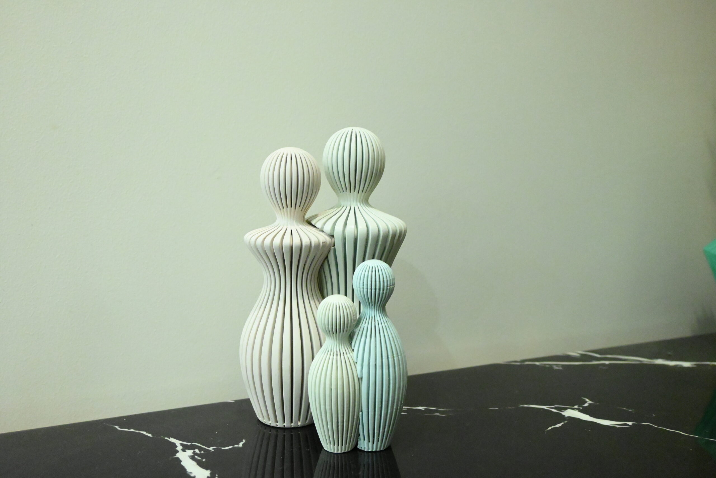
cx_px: 358
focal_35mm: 32
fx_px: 626
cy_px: 239
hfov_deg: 59.5
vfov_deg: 41.7
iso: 8000
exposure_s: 1/100
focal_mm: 21
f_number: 4.5
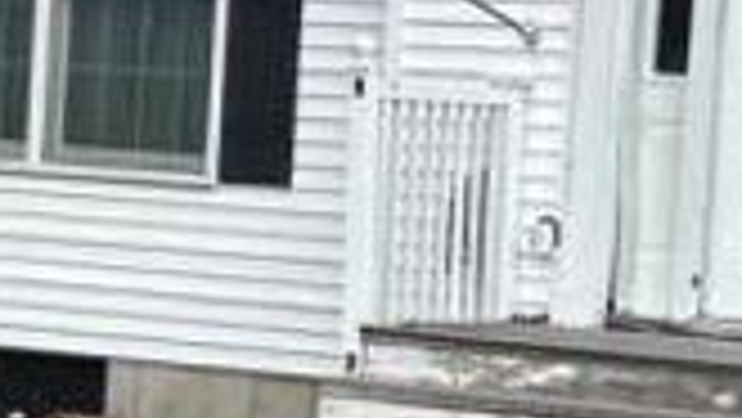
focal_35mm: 102
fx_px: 2008
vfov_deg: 11.6
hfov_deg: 19.7
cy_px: 524
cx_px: 877
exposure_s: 1/1058
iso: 50
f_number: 1.6
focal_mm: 5.96
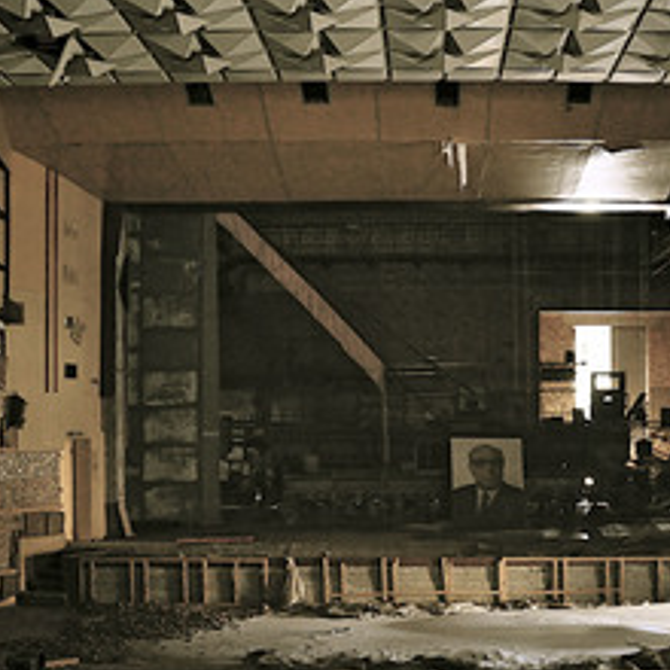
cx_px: 432
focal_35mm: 47
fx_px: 1029
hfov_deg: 35.8
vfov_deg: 35.7
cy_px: 454
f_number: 4.5
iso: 3200
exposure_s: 1/60
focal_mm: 18
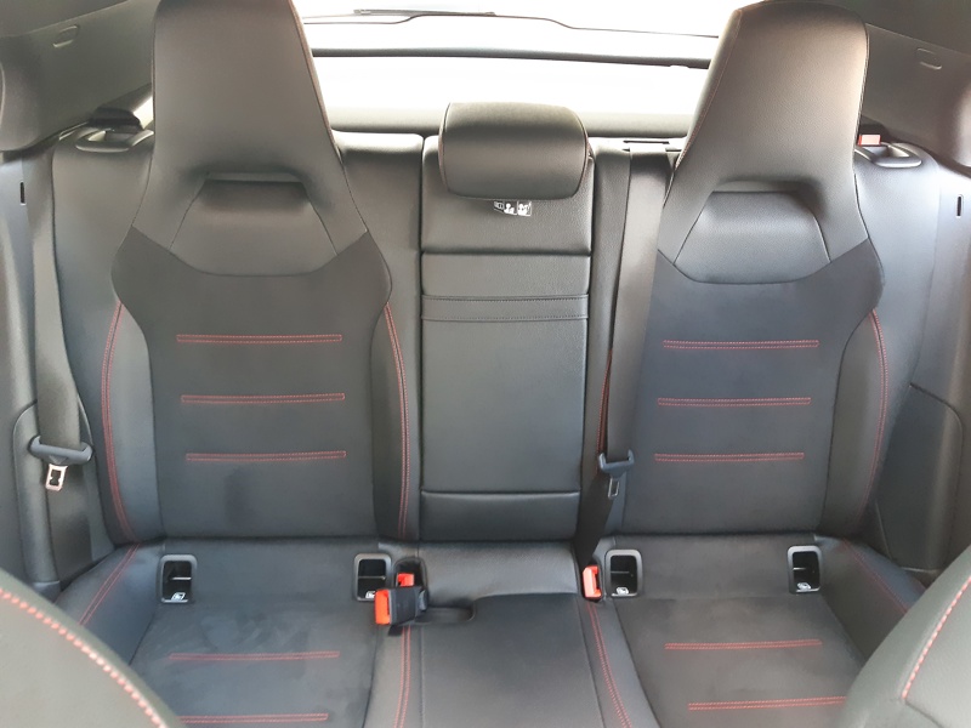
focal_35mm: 26
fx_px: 729
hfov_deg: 67.3
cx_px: 486
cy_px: 364
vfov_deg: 53.1
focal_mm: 3.92
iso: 400
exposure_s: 1/25
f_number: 1.7
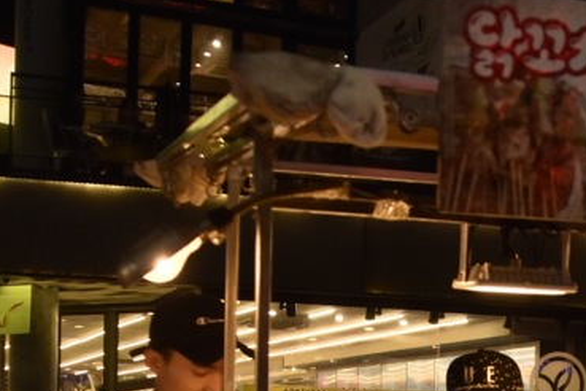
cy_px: 510
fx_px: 1221
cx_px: 545
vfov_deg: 17.1
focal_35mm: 75
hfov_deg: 26.0
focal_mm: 18
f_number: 4
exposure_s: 1/800
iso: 1000
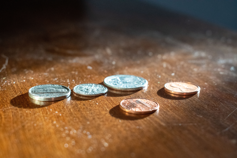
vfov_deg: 20.3
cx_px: 118
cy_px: 79
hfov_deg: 30.1
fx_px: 441
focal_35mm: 67
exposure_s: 1/250
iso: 2500
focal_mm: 45
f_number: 5.6
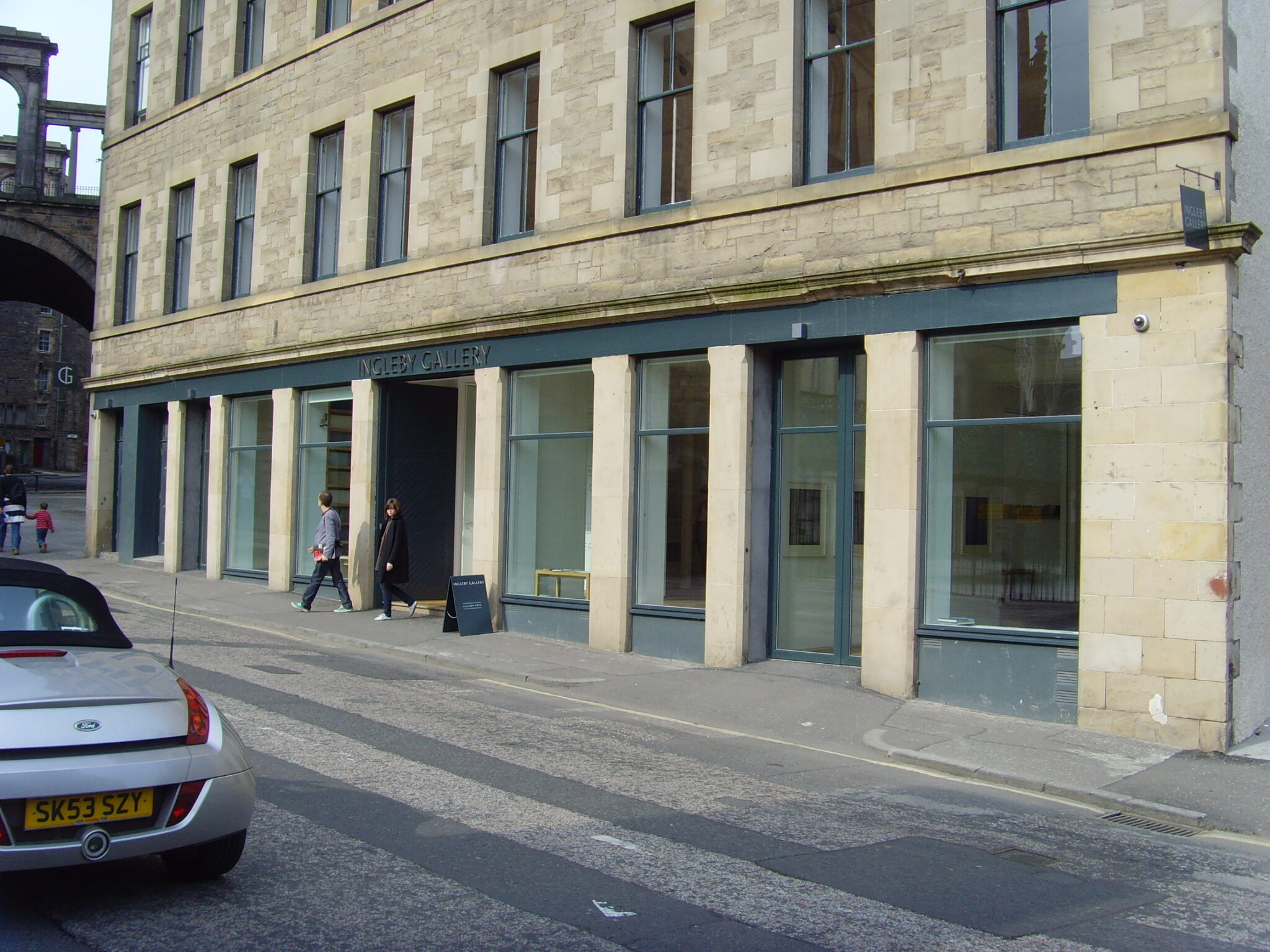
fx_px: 1431
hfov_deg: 47.9
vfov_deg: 36.8
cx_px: 635
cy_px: 476
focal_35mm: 39
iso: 80
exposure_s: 1/350
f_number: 3.5
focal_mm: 6.6
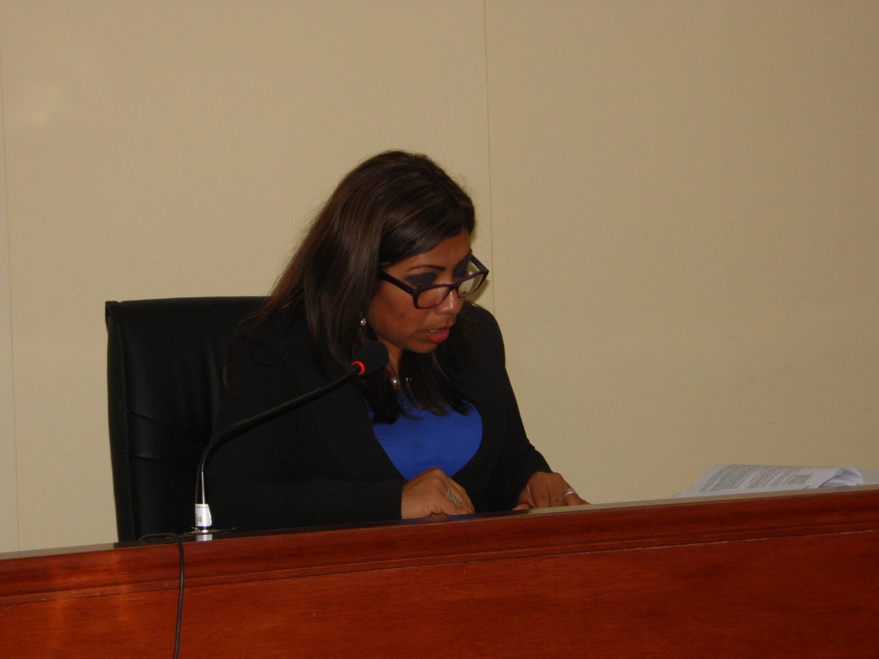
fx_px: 2844
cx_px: 440
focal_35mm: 112
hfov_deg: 17.6
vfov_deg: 13.2
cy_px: 330
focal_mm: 20.2
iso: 160
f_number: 4
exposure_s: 1/125
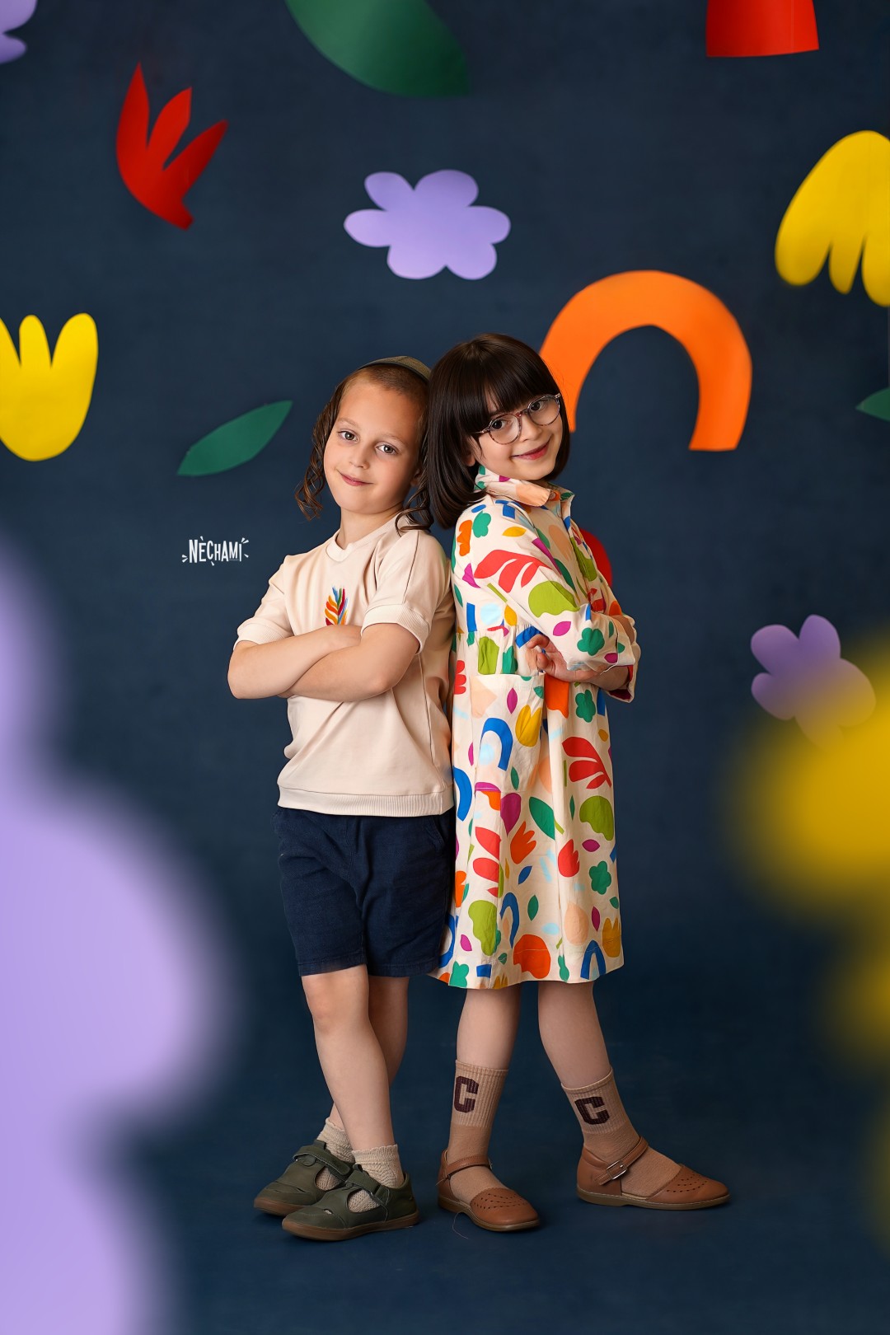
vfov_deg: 23.9
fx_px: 3152
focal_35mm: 85
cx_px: 445
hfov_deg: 16.1
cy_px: 668
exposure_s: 1/160
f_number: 2.5
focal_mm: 85
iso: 100
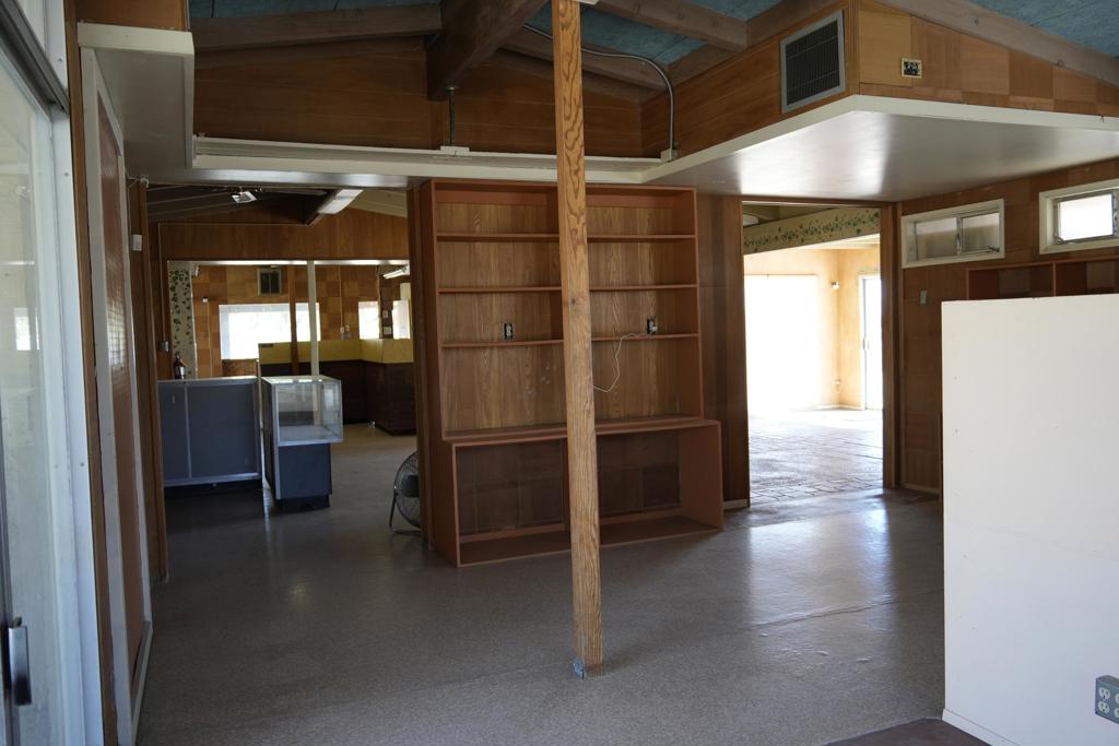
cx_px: 560
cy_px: 373
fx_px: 870
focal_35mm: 28
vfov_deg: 46.4
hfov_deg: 65.5
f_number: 4
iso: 320
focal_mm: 28
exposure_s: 1/60
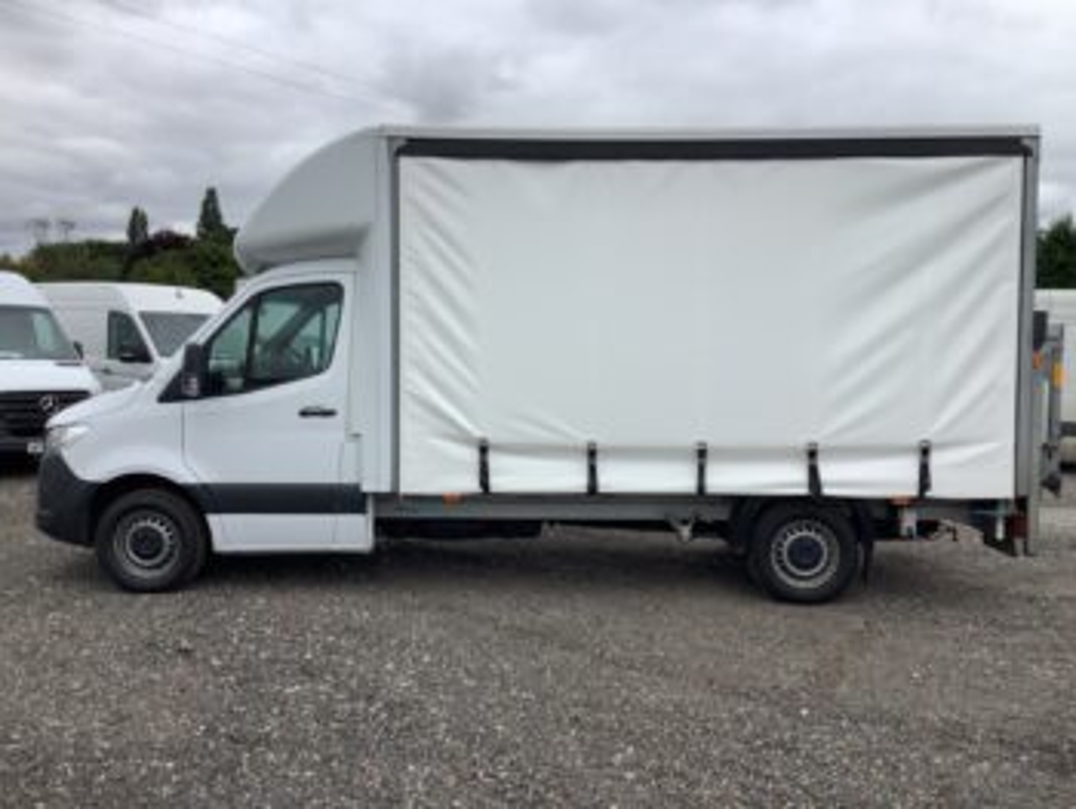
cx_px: 538
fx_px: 964
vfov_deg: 45.5
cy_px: 404
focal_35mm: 31
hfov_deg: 58.3
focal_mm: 3.3
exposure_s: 1/1116
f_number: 2.4
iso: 25
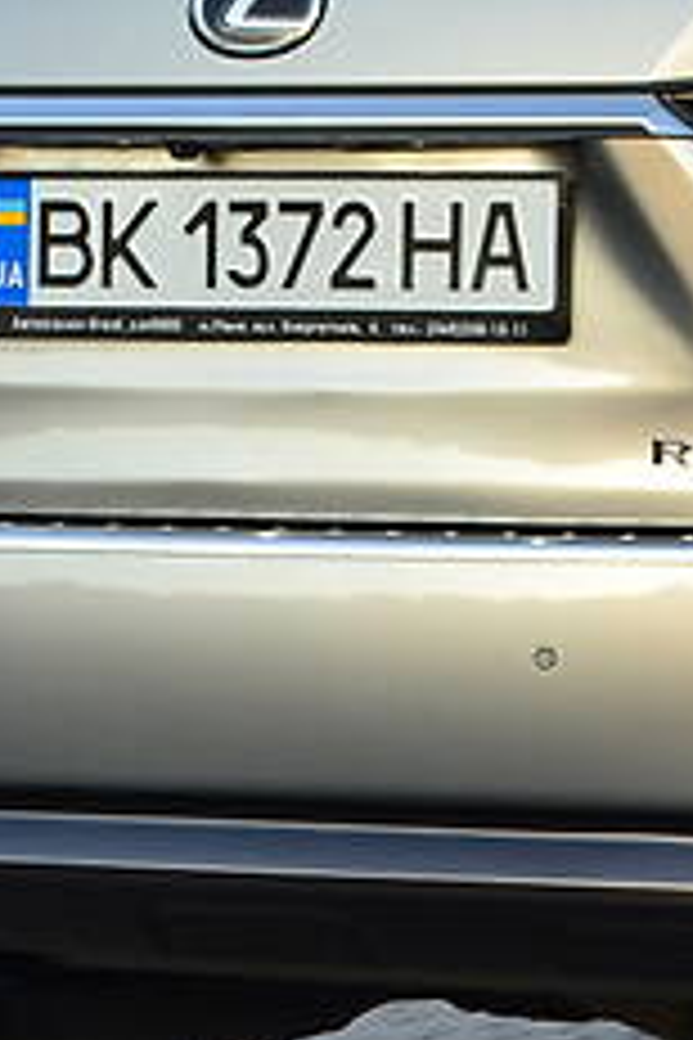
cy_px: 290
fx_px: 8250
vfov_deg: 7.2
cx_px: 891
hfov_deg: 4.8
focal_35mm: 286
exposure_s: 1/60
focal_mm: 55
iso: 400
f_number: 8
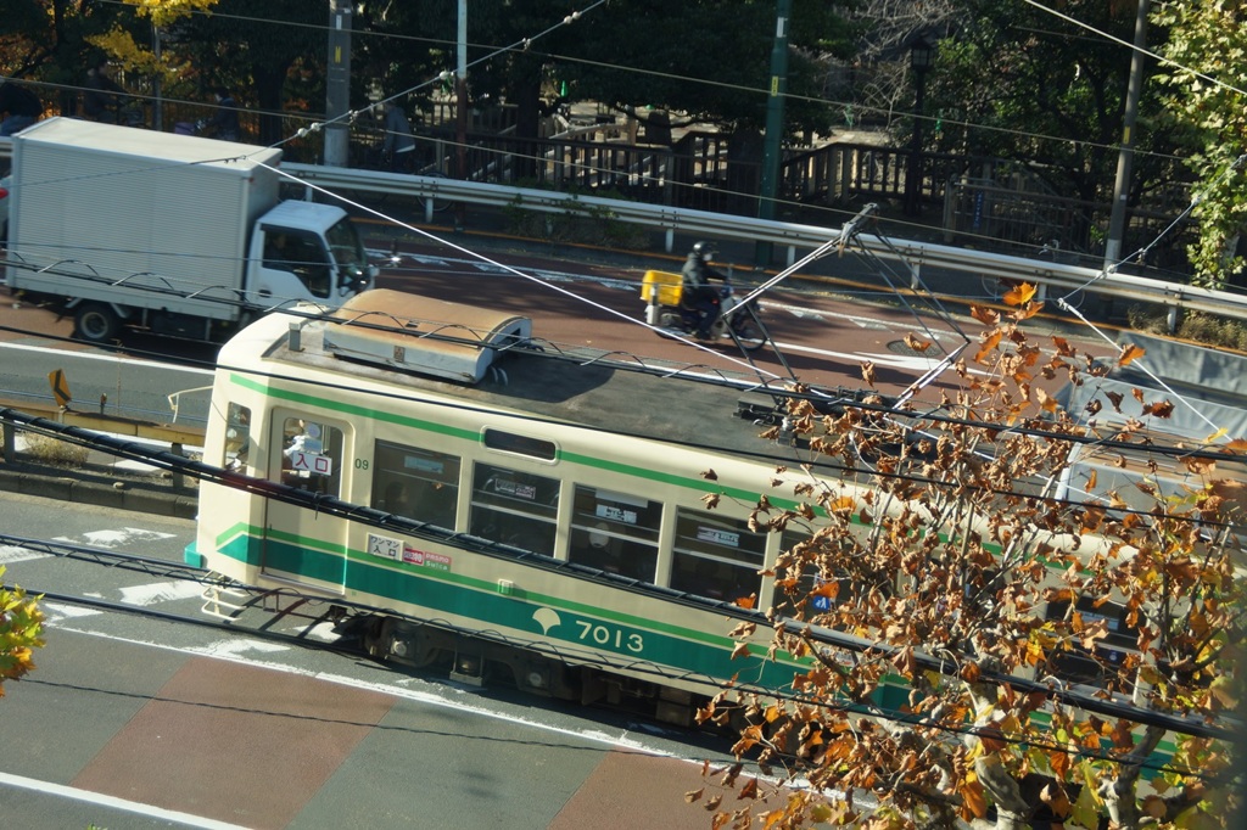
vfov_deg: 18.2
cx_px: 624
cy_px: 415
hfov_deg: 27.0
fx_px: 2597
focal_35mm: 75
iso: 100
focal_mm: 50
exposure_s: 1/200
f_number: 5.6
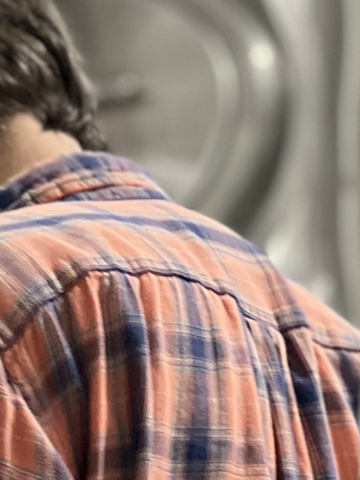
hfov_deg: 4.3
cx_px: -85
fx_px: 4797
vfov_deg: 5.7
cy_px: 356
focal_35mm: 346
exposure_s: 1/40
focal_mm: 9
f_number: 2.8
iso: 160
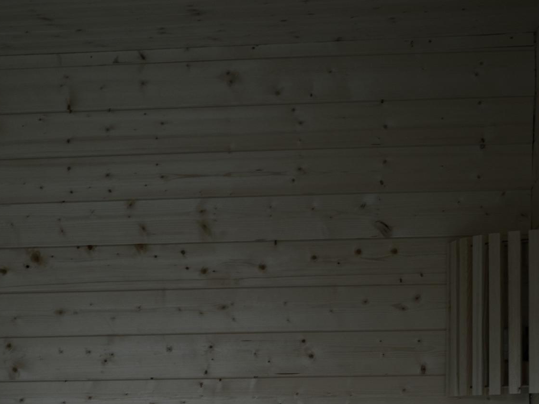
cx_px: 230
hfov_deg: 25.3
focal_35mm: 77
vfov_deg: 18.1
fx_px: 1199
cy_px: 493
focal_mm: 27
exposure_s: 1/75
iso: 400
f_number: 2.8
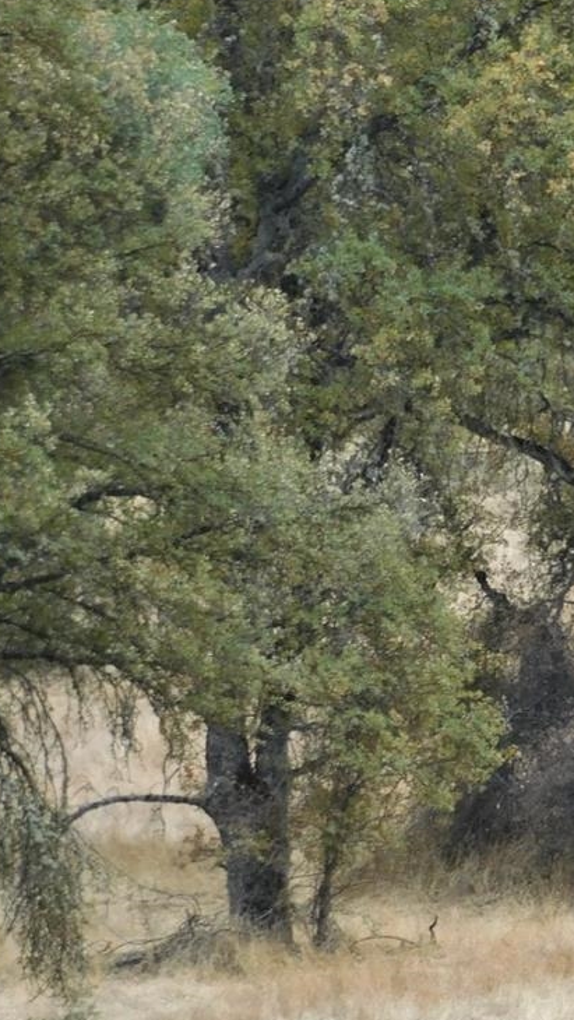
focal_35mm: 595
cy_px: 317
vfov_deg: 3.6
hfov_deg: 2.0
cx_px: 940
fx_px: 16088
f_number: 5.7
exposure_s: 1/60
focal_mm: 47.2
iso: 125
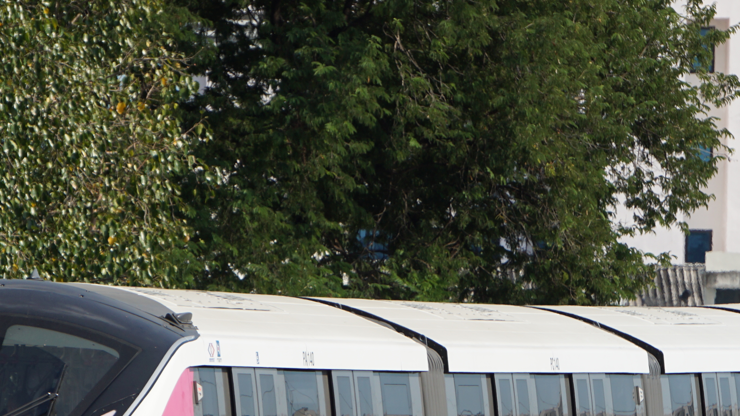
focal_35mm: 578
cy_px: 309
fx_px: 11341
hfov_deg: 3.7
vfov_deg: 2.1
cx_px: 403
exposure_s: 1/400
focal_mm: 168
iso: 100
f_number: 7.1
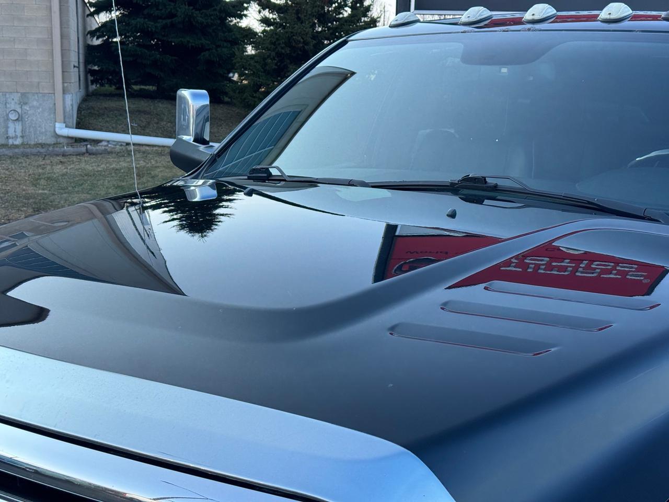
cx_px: 334
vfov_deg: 30.3
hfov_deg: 39.7
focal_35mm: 48
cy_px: 251
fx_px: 928
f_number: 1.78
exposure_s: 1/1366
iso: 64
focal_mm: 6.76
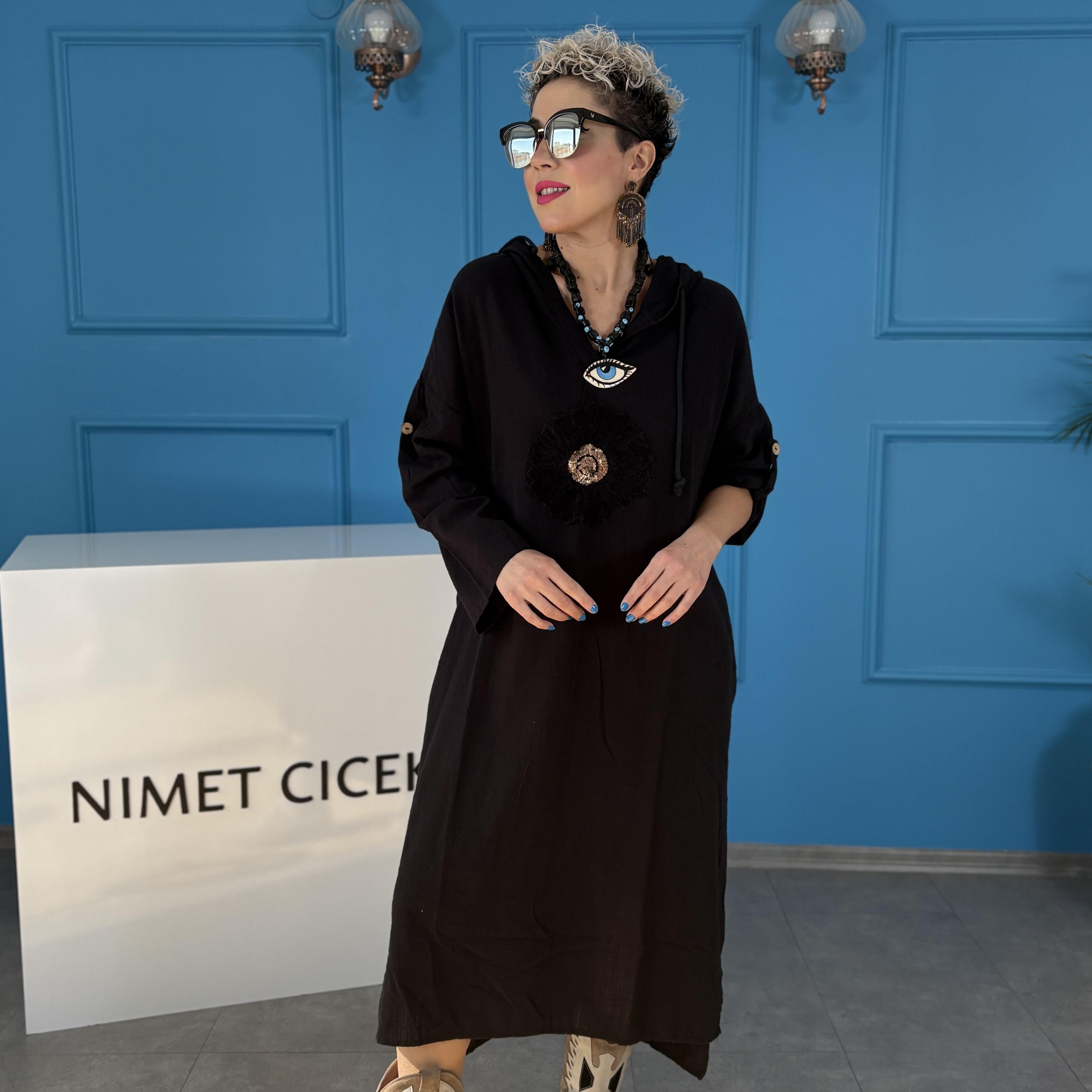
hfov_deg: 47.2
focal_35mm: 35
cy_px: 547
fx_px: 1249
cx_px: 563
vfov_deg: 47.2
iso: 125
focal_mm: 5.96
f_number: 1.6
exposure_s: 1/96
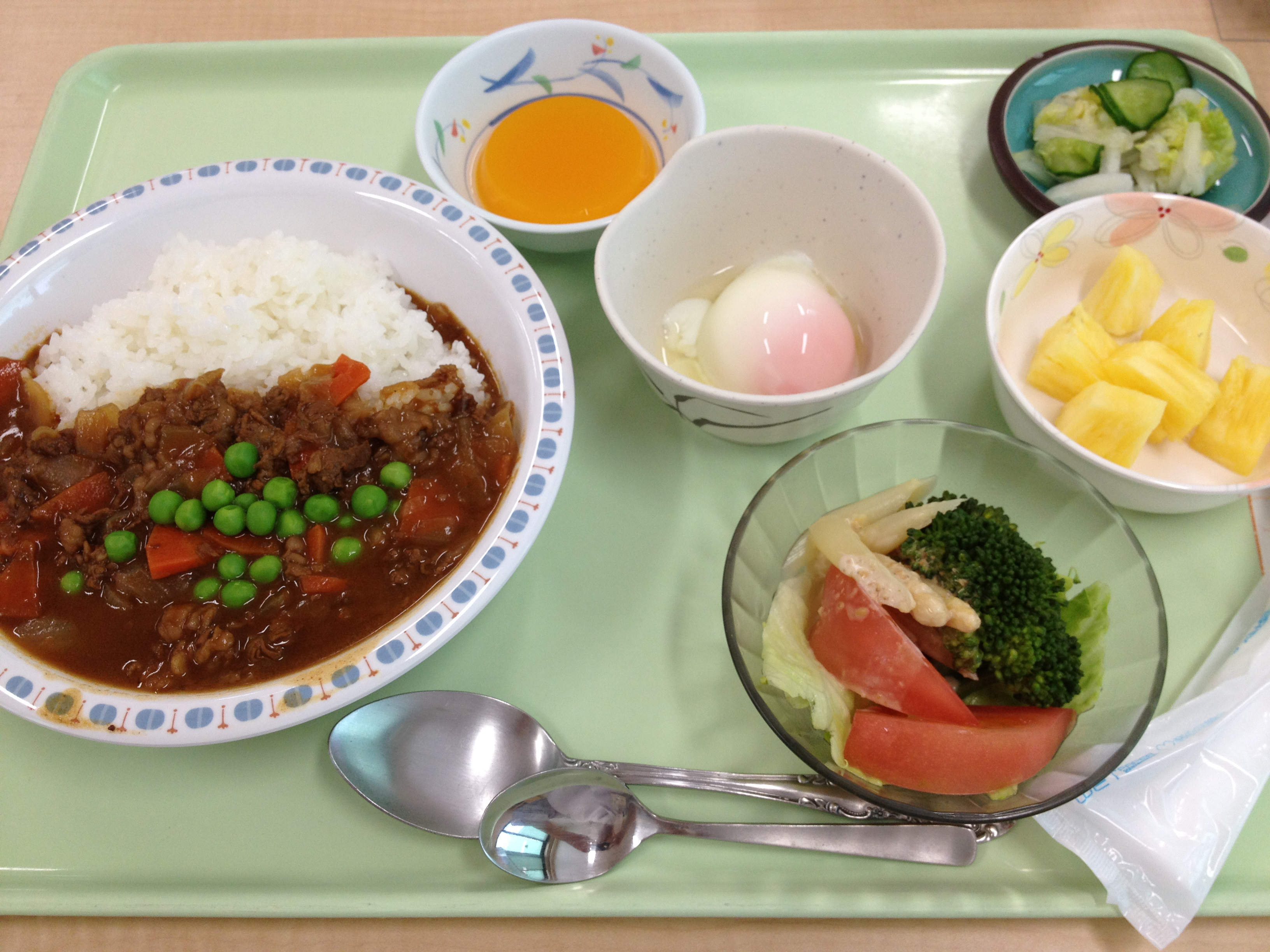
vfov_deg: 40.7
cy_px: 476
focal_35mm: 35
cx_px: 635
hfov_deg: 52.6
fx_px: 1284
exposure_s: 1/60
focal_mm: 4.28
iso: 80
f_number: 2.4
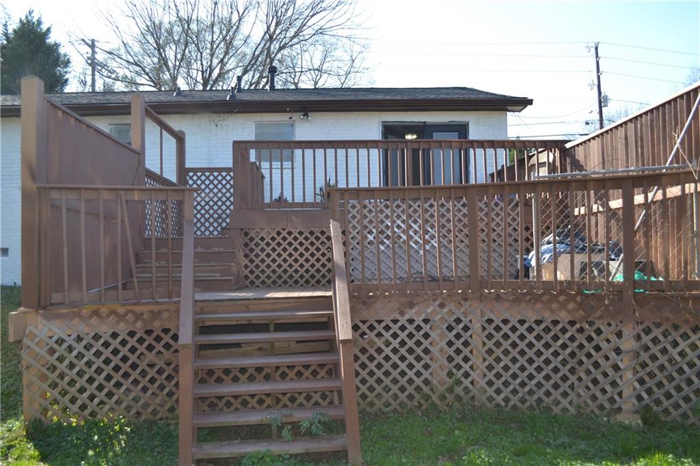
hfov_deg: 61.9
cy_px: 233
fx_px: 583
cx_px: 350
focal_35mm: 30
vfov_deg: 43.6
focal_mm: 20
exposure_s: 1/200
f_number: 4.5
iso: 100
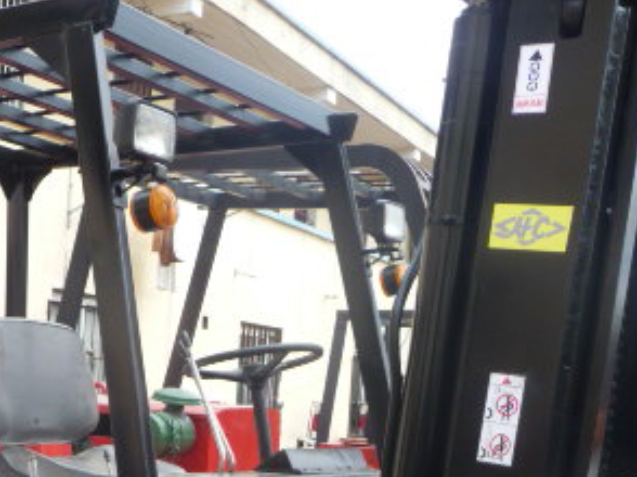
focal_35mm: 61
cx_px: 145
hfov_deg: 31.1
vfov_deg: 22.8
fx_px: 1122
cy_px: 503
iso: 100
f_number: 3.3
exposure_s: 1/320
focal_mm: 4.7
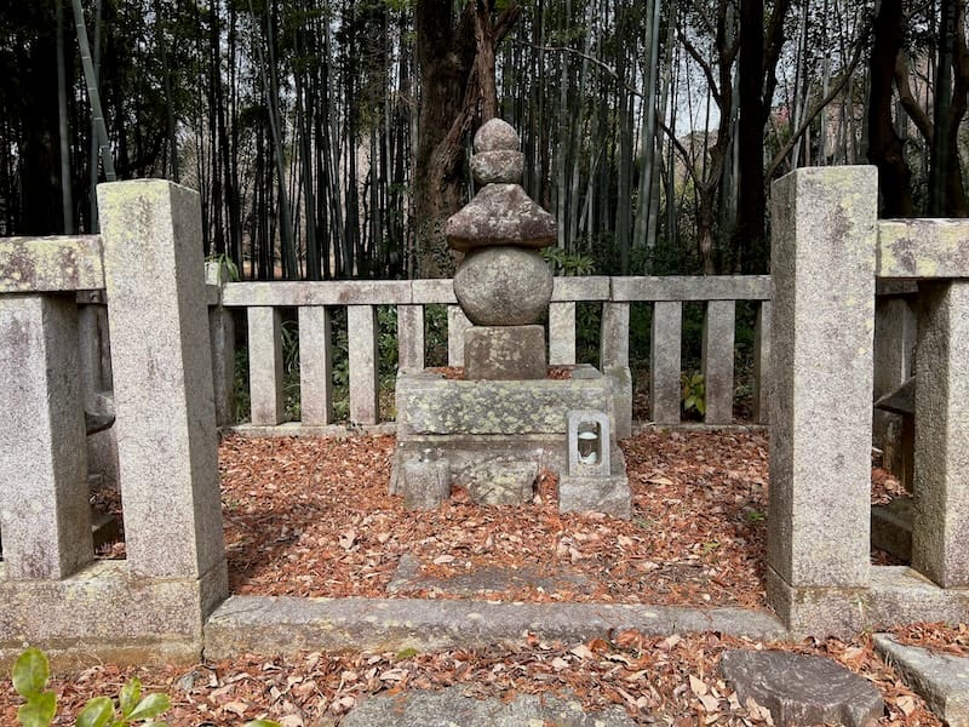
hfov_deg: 67.3
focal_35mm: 26
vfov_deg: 53.1
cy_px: 364
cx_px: 484
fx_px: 728
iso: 50
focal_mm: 5.7
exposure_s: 1/1058
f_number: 1.5
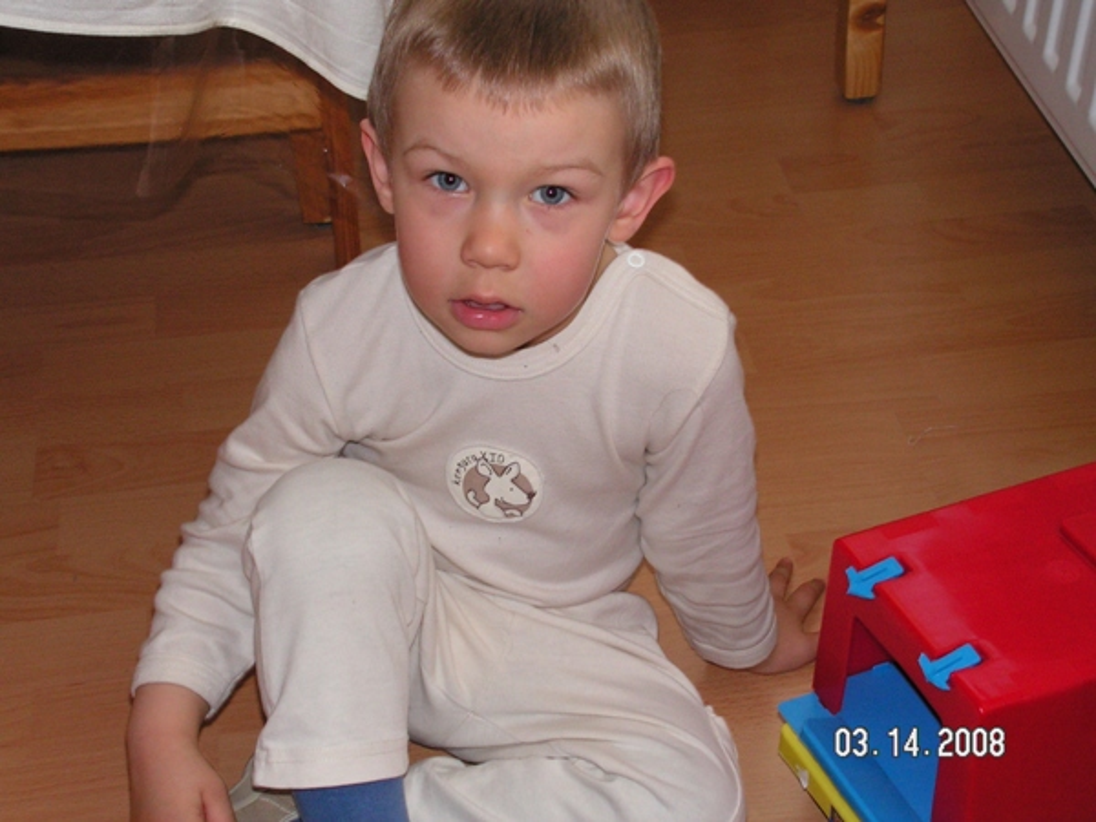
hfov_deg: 30.7
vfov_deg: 23.3
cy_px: 411
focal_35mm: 63
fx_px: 1995
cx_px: 548
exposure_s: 1/80
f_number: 3.3
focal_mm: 10.6
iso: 200
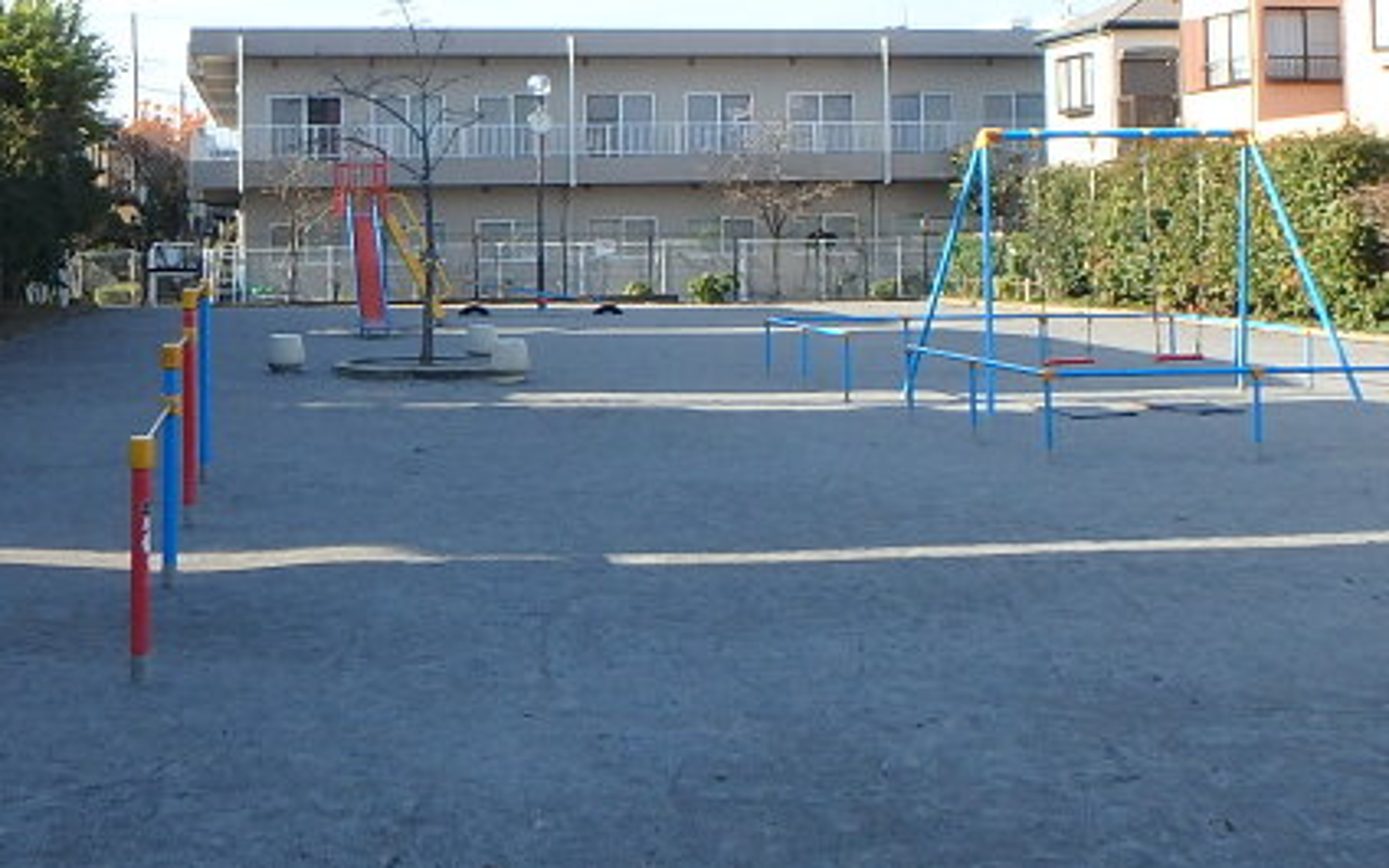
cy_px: 170
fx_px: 1893
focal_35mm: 50
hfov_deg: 40.3
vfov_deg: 25.4
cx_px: 694
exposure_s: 1/500
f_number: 3.5
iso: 125
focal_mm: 3.7
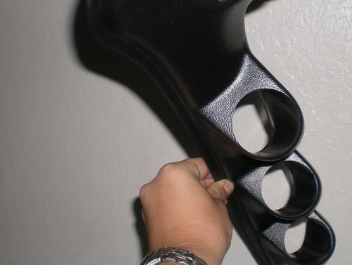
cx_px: 241
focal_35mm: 61
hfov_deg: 31.4
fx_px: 621
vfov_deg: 24.0
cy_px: 125
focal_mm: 6.3
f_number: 3.1
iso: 64
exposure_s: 1/60
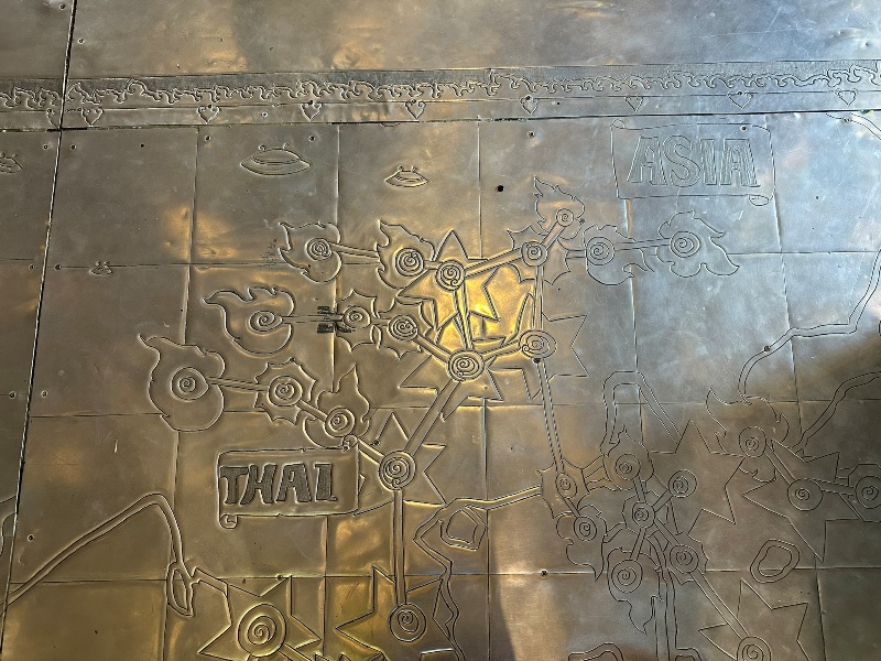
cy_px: 330
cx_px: 440
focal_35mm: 24
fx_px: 611
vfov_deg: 56.8
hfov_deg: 71.6
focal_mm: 6.86
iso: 250
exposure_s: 1/60
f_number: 1.78
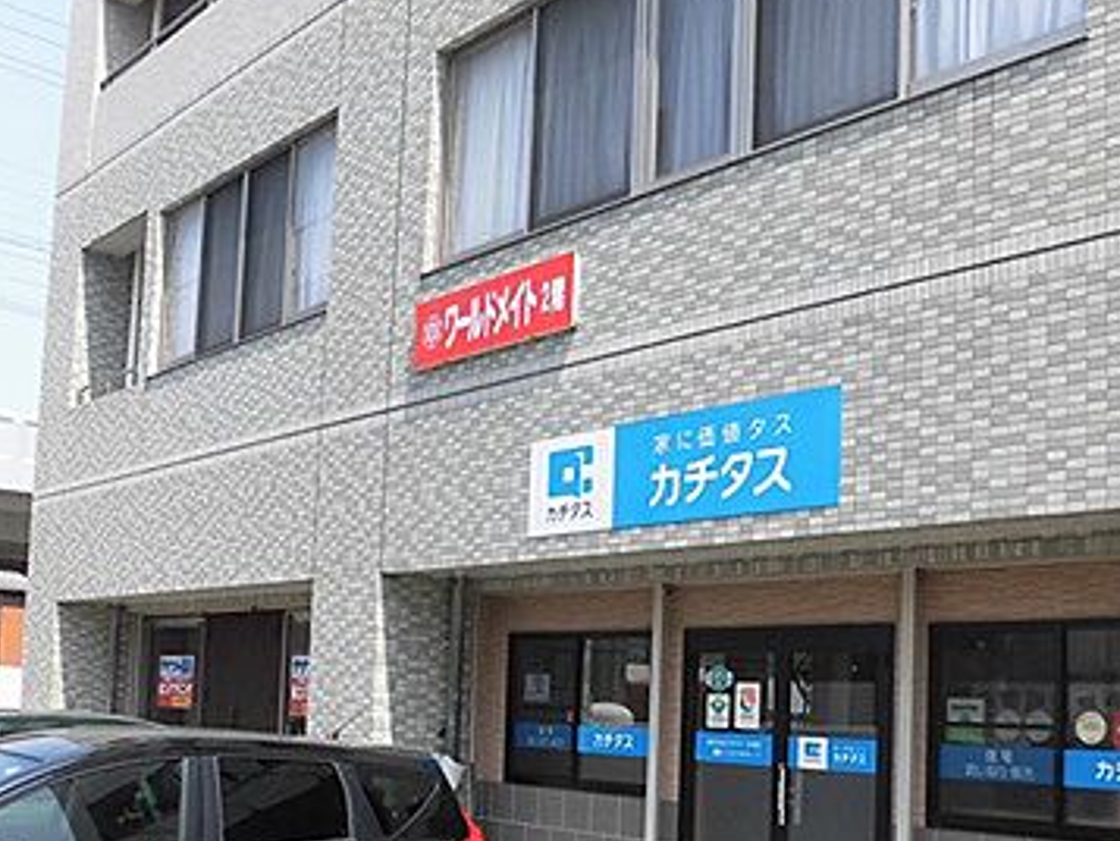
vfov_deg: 33.1
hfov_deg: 43.8
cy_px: 606
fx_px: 1392
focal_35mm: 43
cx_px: 536
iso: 100
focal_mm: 4.3
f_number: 3.1
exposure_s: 1/640
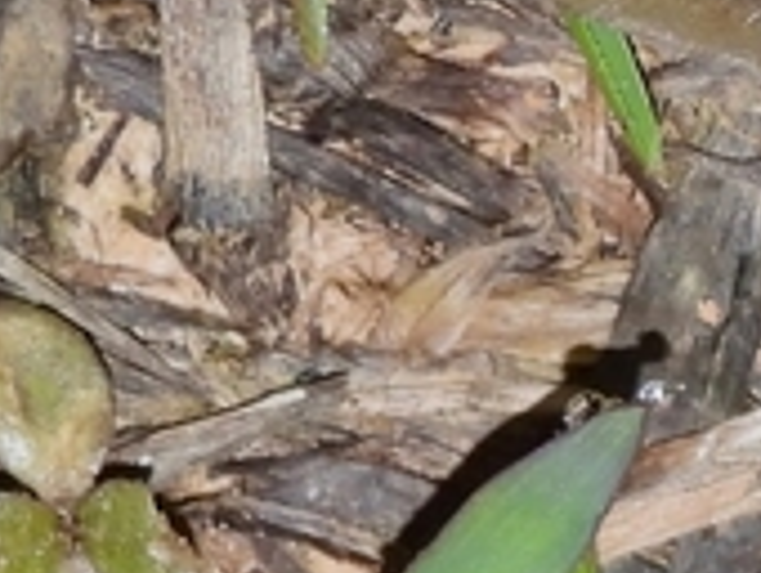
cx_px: 2368
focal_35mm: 1338
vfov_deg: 1.1
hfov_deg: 1.5
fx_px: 29456
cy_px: 687
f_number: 4.5
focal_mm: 35.7
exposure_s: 1/200
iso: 200
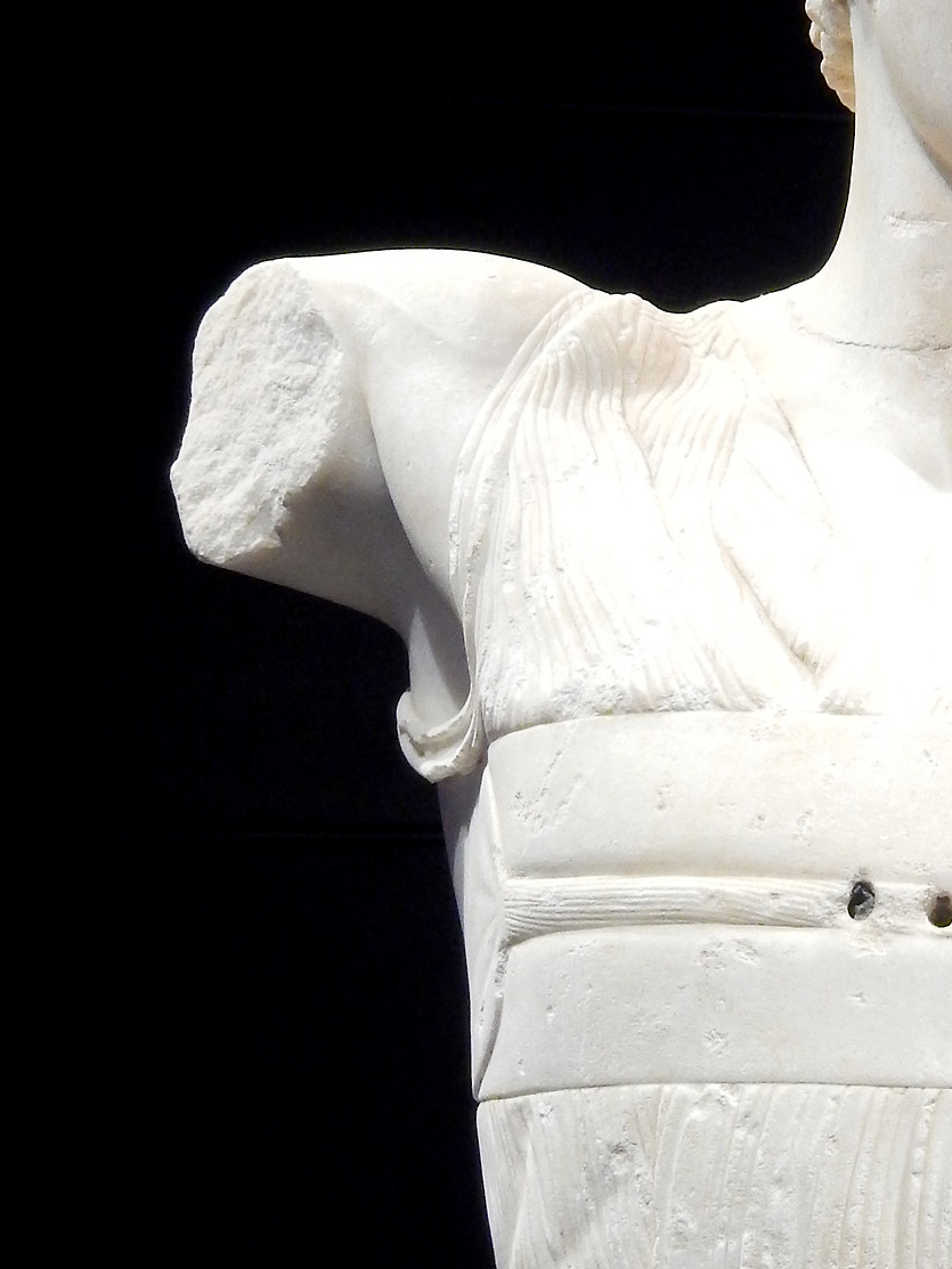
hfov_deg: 13.2
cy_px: 703
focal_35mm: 110
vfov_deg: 17.9
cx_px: 1003
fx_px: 4033
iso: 400
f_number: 4.1
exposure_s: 1/60
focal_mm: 9.1
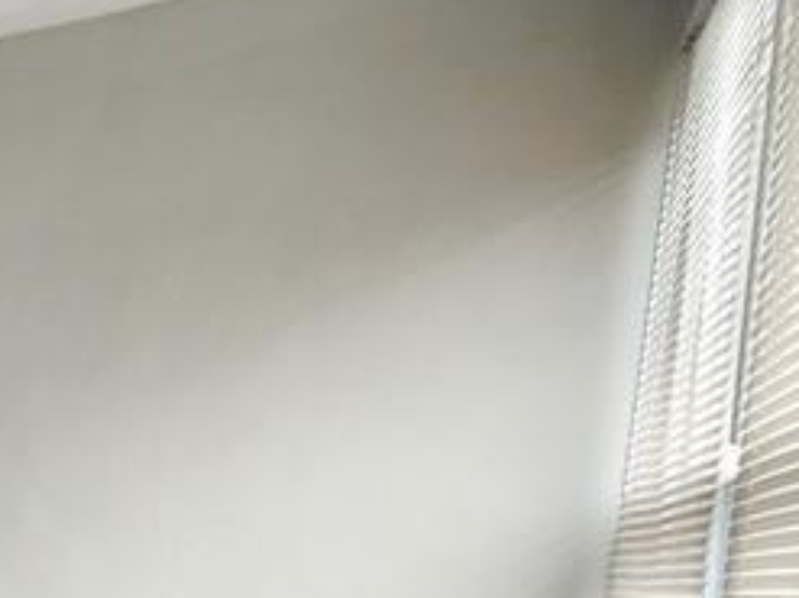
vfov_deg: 23.6
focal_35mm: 54
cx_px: -463
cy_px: 792
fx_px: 1246
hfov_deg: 25.0
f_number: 2.2
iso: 80
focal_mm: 2.2
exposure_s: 1/60.2
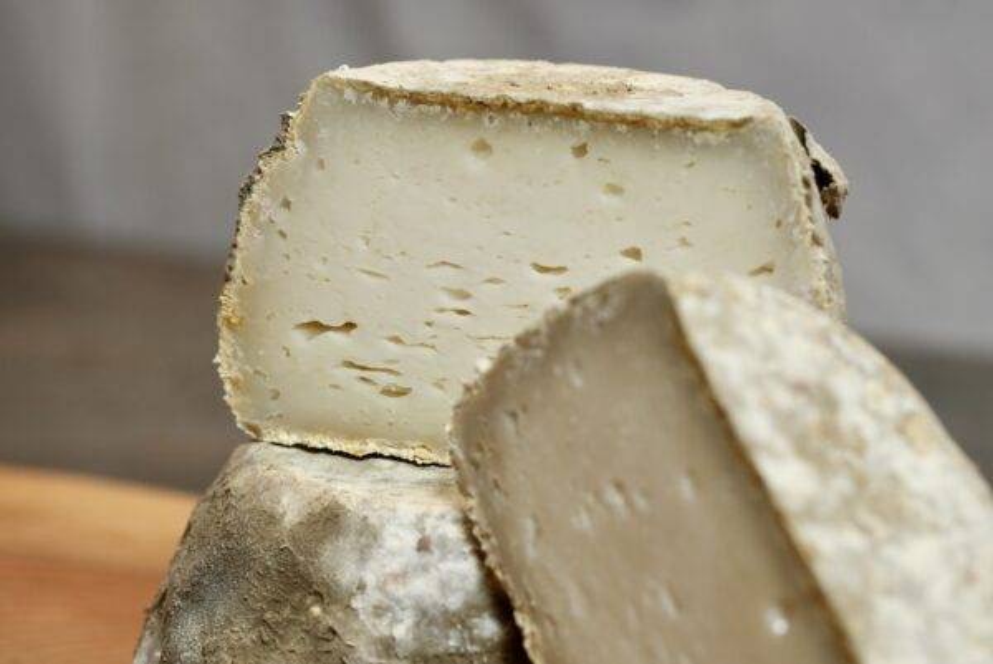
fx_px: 2208
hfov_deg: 25.3
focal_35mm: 80
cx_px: 496
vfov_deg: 17.1
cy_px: 332
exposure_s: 1/60
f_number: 8
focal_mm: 80
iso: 1250
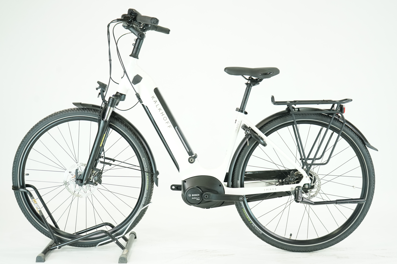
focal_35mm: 50
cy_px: 132
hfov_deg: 39.6
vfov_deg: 27.0
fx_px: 551
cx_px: 198
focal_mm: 50
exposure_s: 1/200
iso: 2000
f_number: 4.5
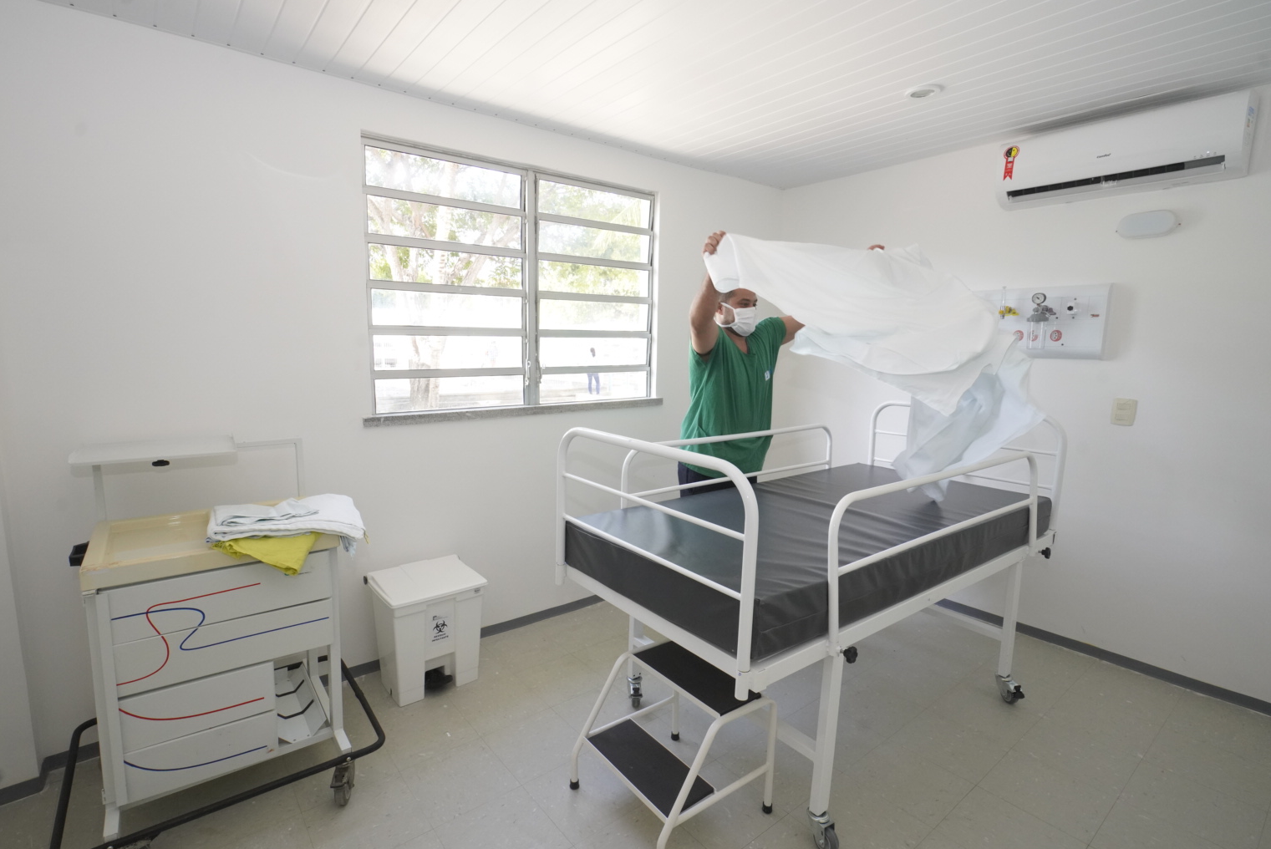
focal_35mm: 17
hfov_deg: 93.2
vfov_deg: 70.5
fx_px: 601
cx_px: 607
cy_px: 432
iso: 3200
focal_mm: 16
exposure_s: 1/160
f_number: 8
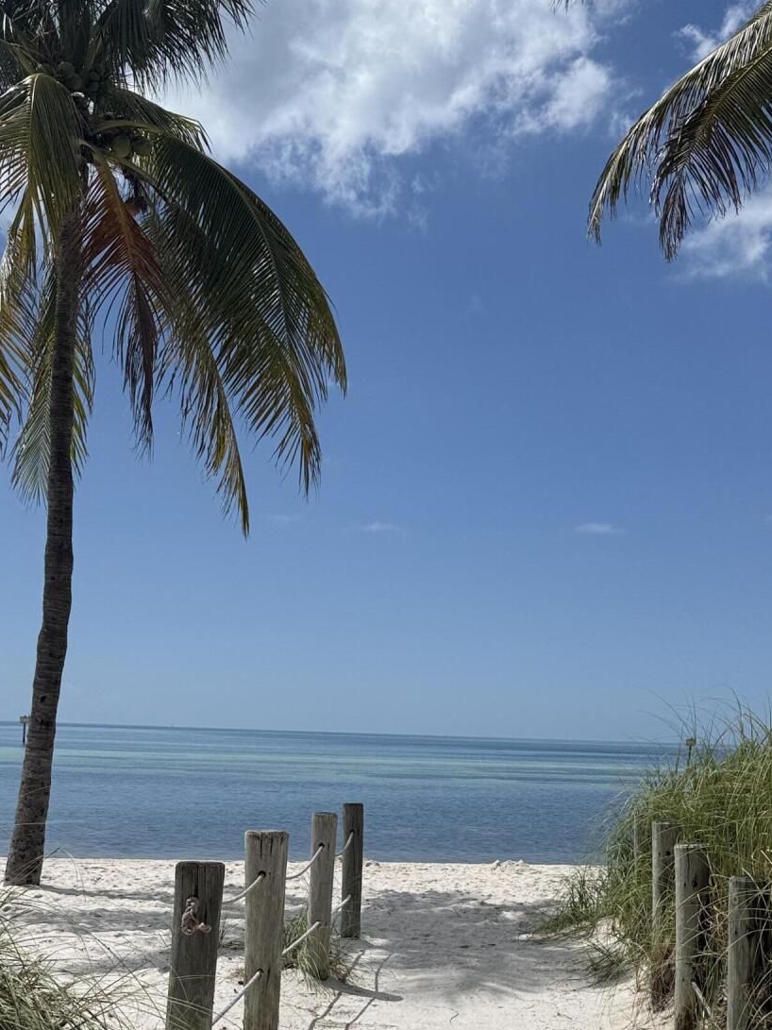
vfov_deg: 41.5
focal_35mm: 44
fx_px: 1309
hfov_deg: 32.8
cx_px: 464
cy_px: 785
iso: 80
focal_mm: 6.76
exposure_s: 1/14286
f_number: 1.78
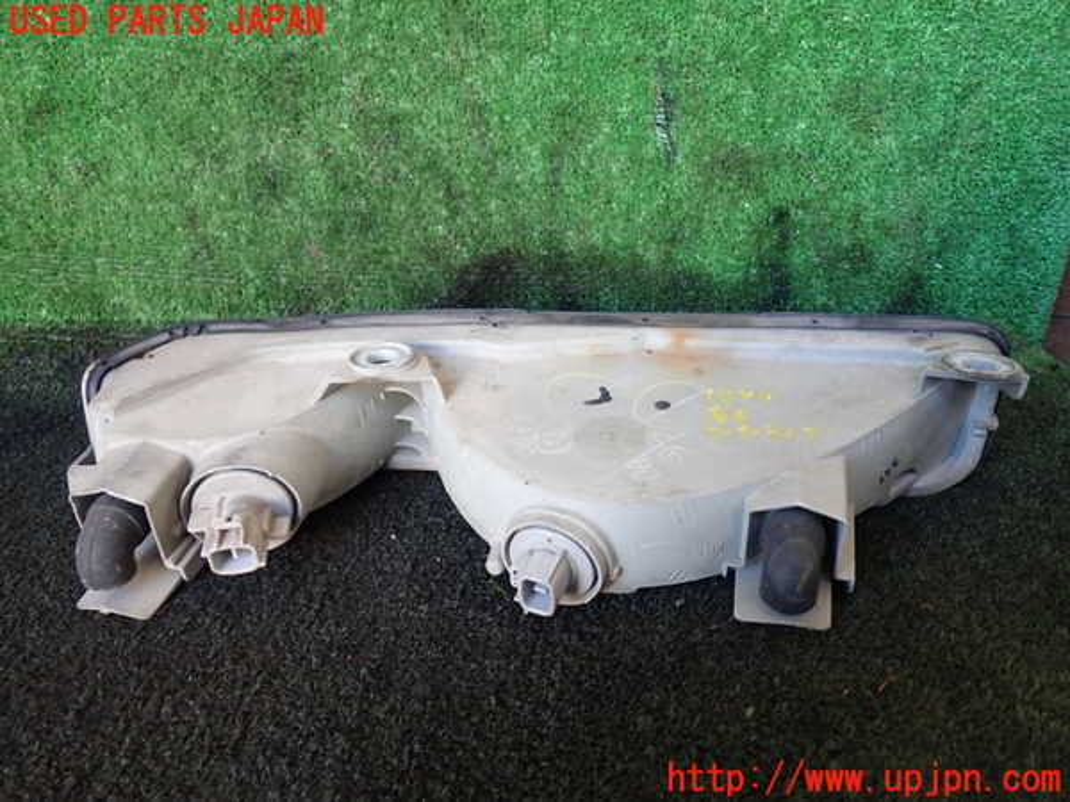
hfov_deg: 60.0
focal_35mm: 30
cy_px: 401
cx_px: 535
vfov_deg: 46.8
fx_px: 927
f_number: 2.3
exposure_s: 1/50
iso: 200
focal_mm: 5.4
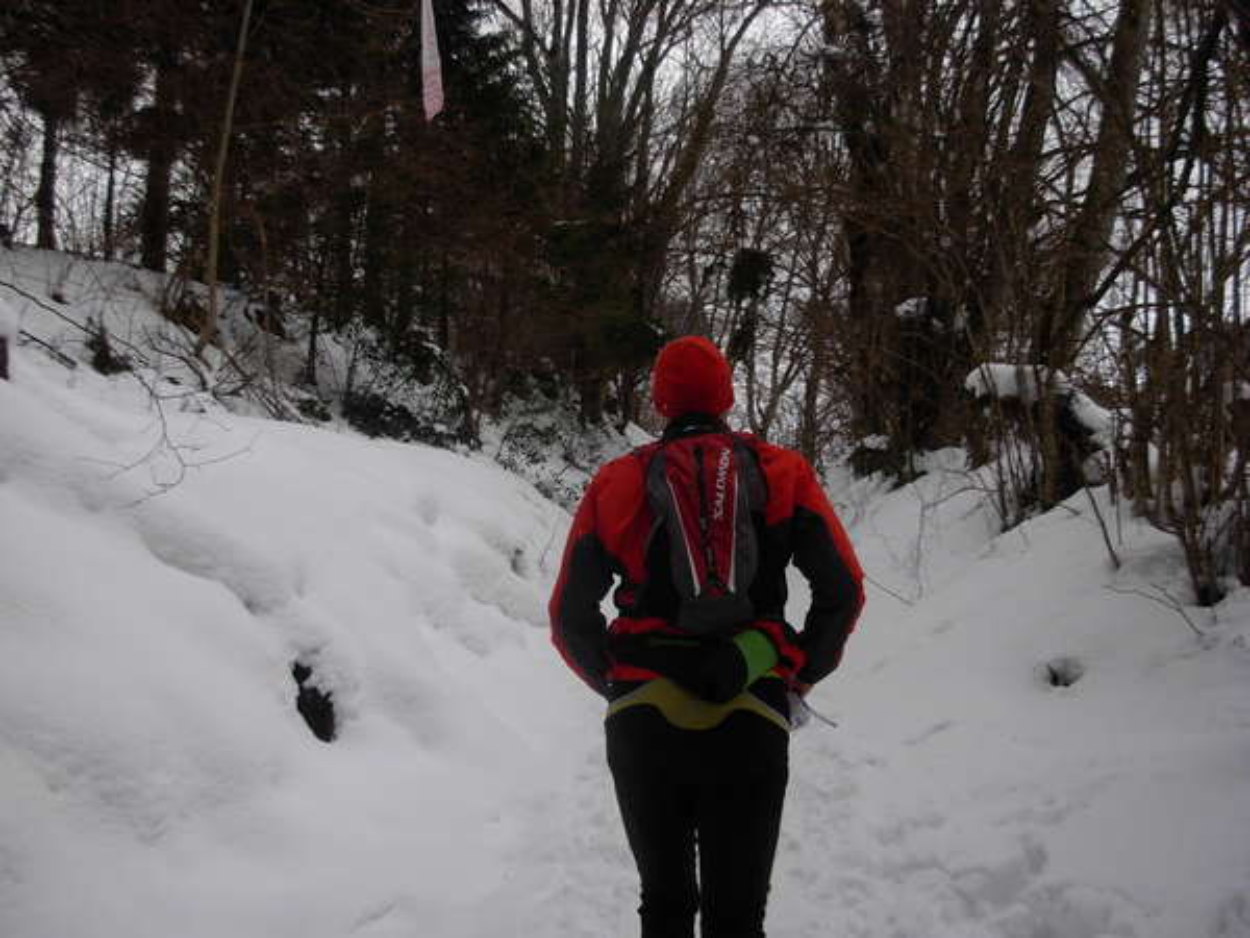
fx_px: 1372
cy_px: 469
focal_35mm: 38
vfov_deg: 37.7
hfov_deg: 49.0
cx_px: 625
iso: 79
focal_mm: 6.3
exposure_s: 1/527
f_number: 2.9
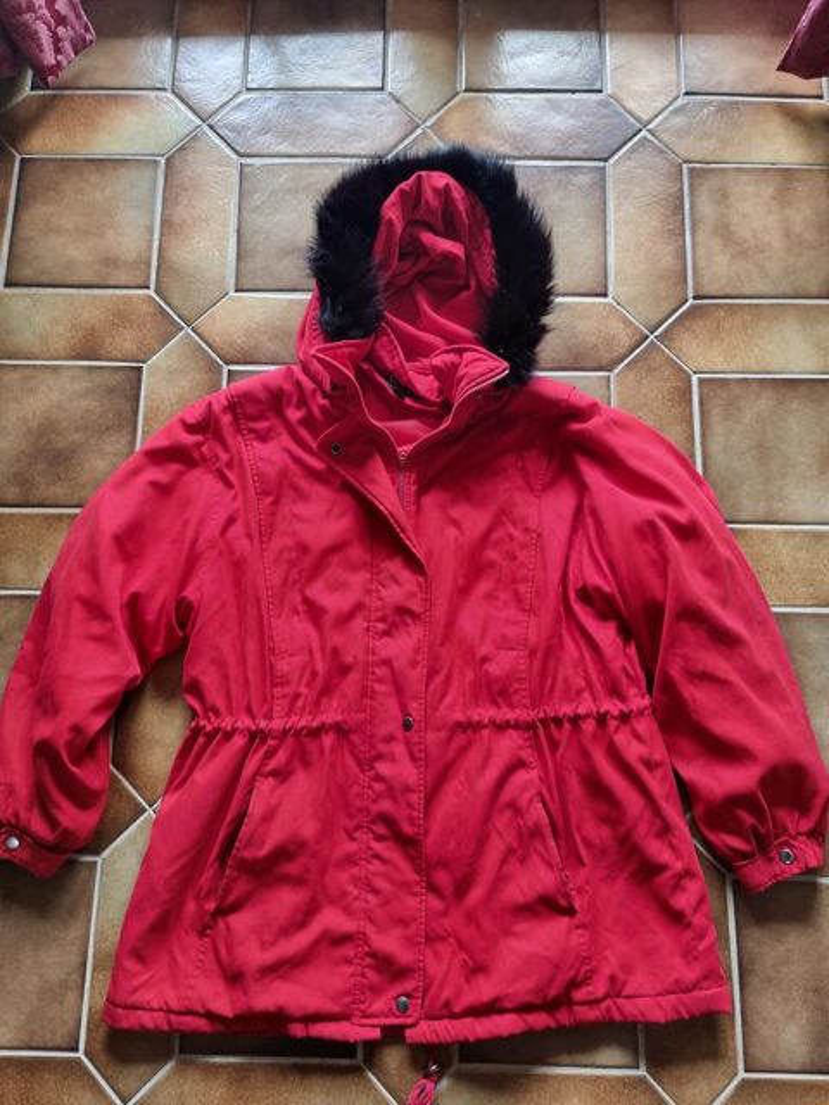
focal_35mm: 24
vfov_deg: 71.6
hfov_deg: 56.8
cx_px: 414
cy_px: 552
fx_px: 766
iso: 640
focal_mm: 6.7
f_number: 1.8
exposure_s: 1/50
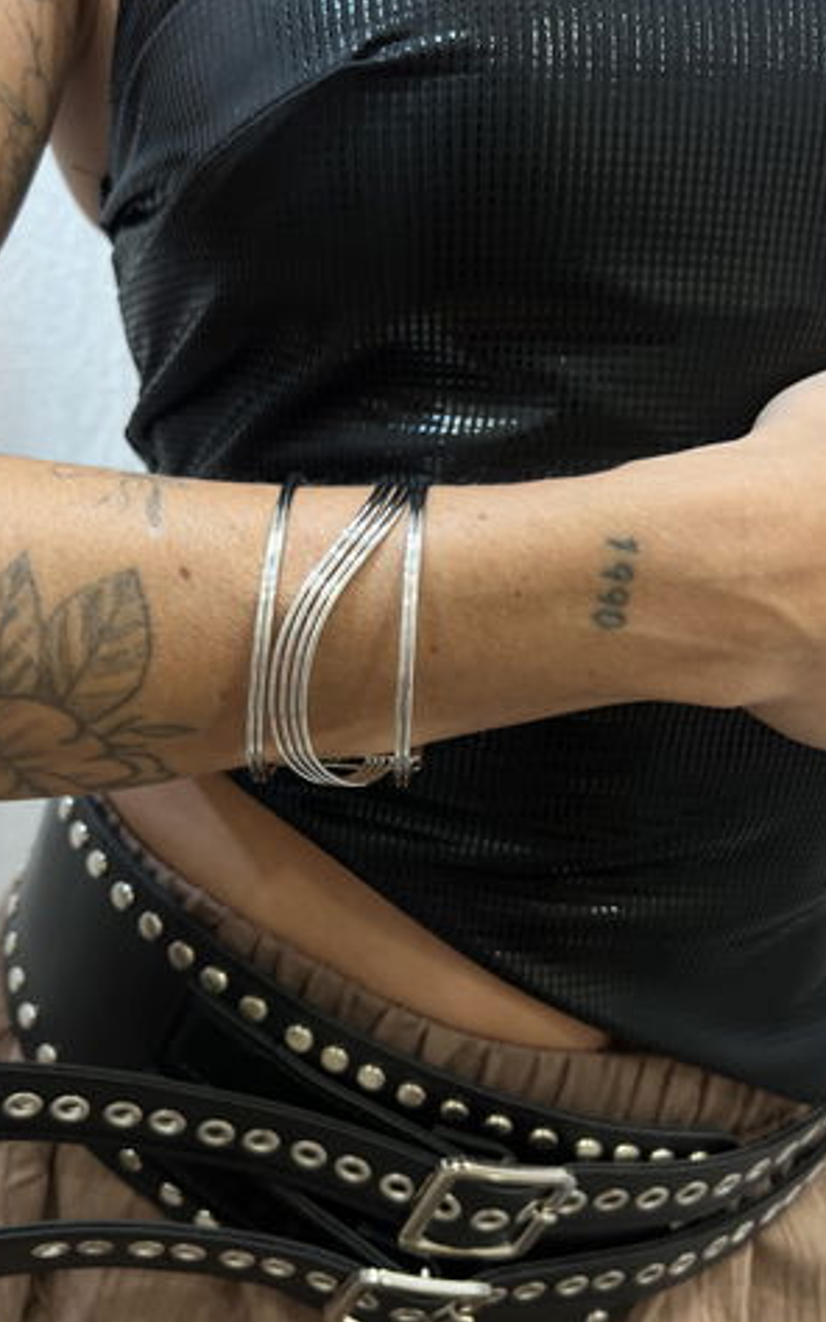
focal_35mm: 31
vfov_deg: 61.2
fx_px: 1117
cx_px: 388
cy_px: 646
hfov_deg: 40.6
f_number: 1.5
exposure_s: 1/100
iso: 125
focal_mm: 5.7
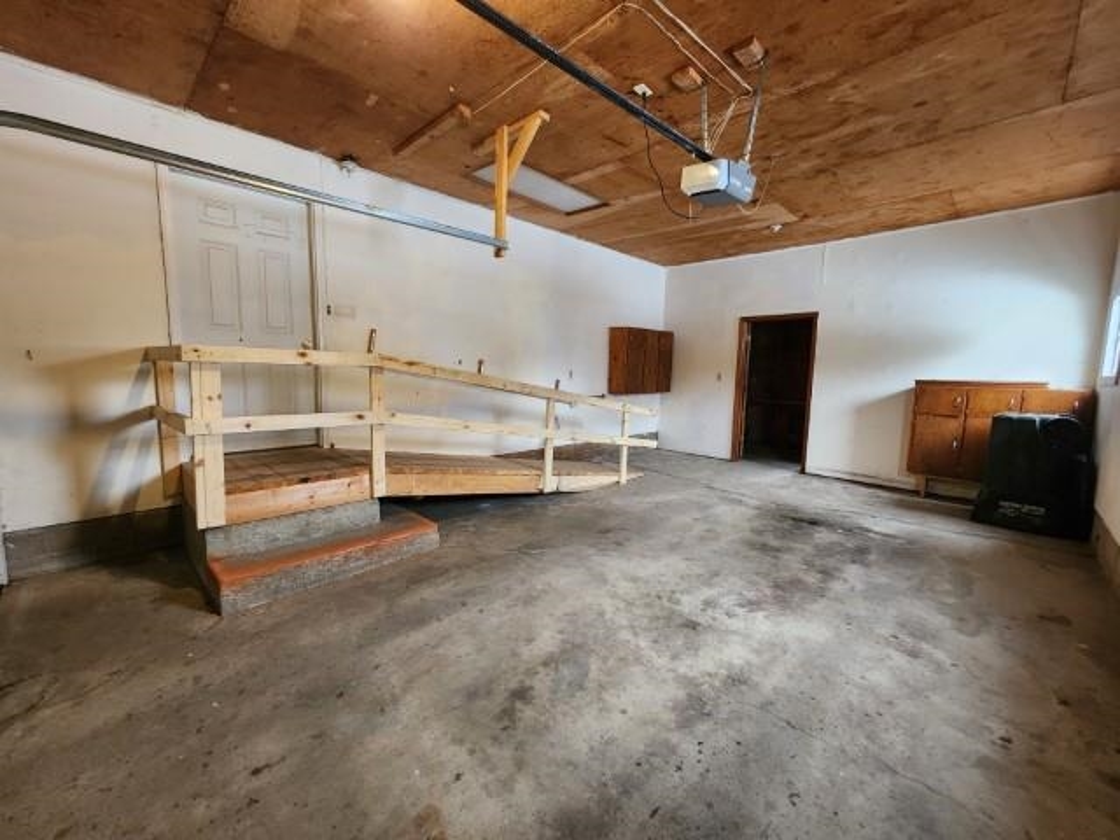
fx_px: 421
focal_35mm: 13
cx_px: 560
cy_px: 420
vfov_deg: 89.9
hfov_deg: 106.2
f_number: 2.2
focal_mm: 2.2
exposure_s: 1/30
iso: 400
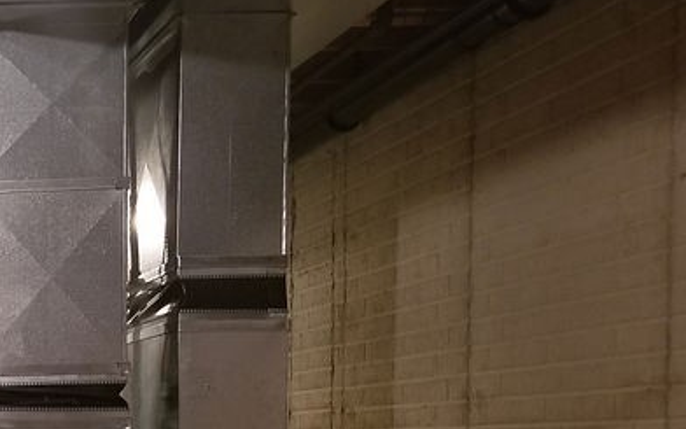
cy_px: 569
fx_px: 1346
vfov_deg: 17.0
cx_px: -182
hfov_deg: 25.1
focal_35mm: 72
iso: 200
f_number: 1.7
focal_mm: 4.25
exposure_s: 1/10
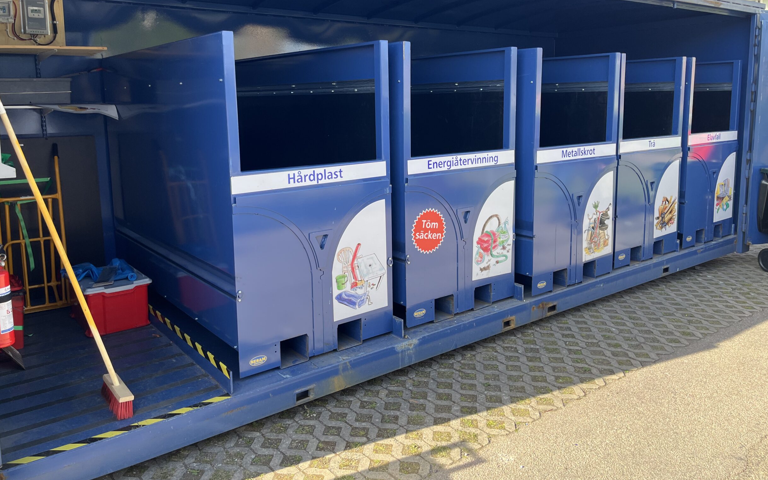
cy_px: 191
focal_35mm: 29
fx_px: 607
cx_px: 378
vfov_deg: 42.9
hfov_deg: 64.6
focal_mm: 5.1
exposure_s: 1/362
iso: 50
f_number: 1.6
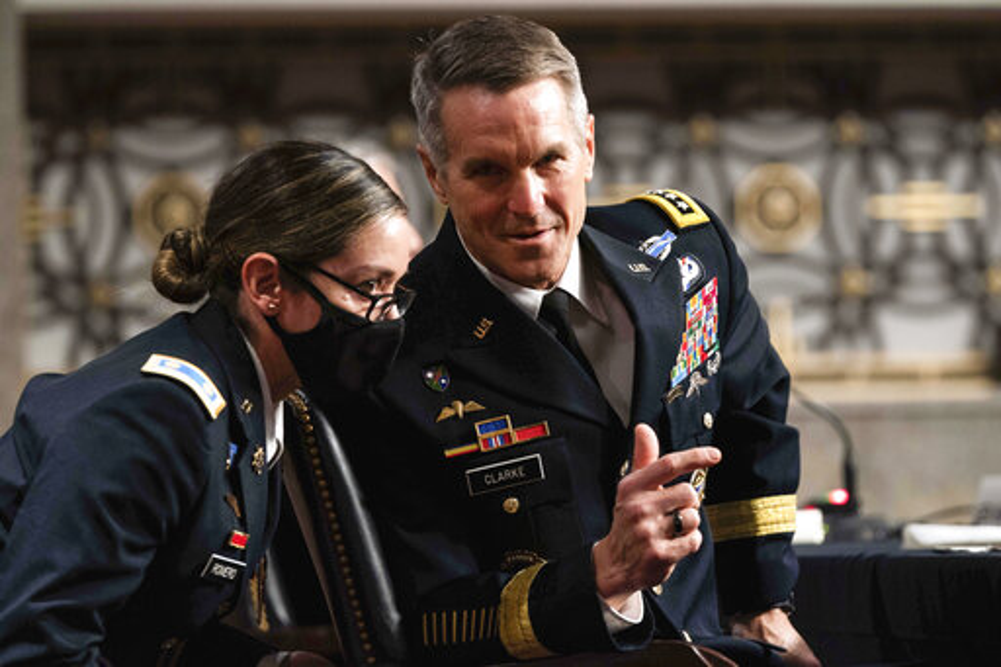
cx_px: 500
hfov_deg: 7.4
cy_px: 334
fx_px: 7699
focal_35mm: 277
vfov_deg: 5.0
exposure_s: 1/100
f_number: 5
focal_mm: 277
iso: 2000
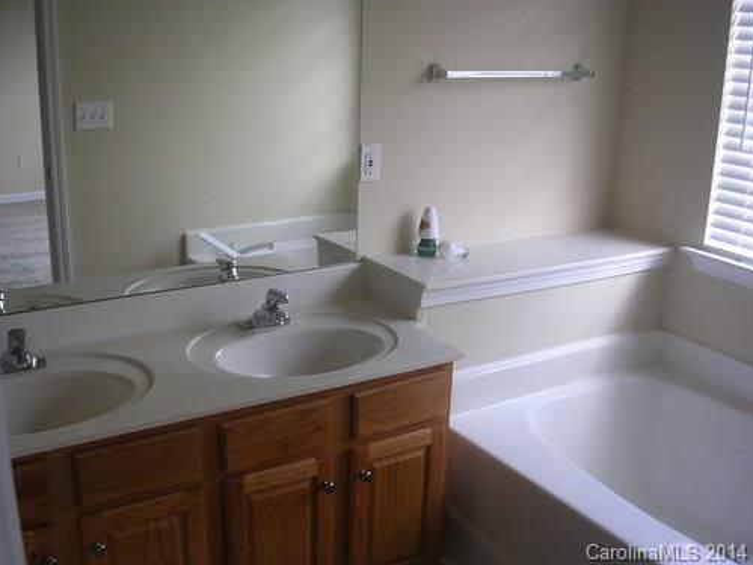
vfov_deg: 36.8
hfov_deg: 47.9
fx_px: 848
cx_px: 373
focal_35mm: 39
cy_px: 276
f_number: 2.8
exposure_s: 1/40.9
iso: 50
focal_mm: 5.8
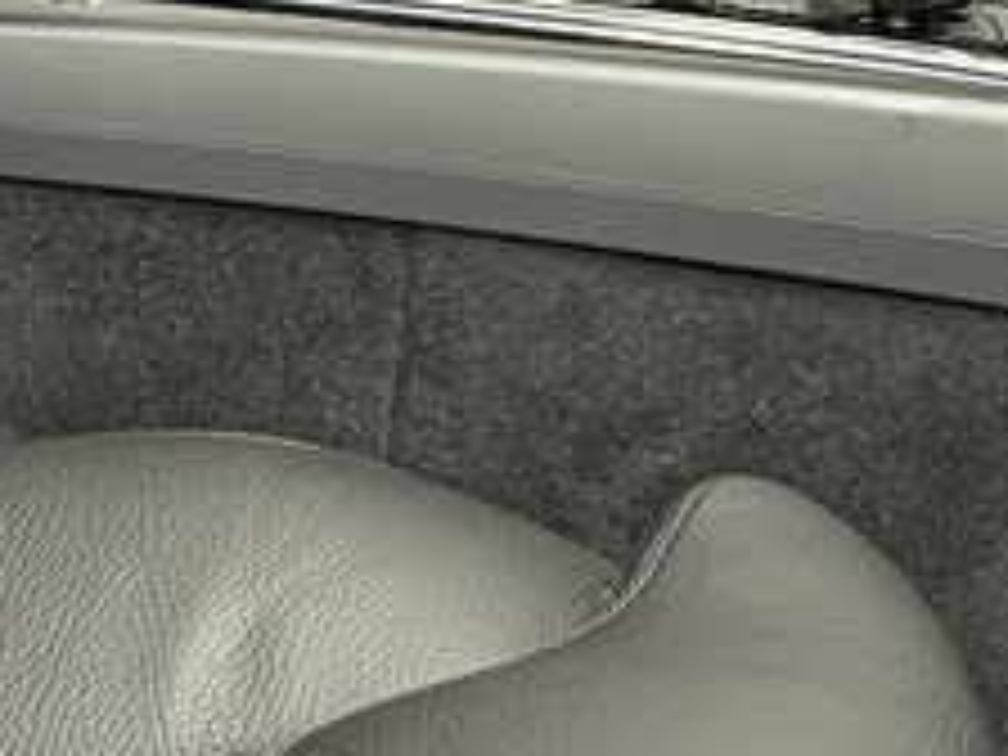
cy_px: 18
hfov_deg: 12.8
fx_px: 4484
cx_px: 464
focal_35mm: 154
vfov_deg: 9.6
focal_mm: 6.76
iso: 640
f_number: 1.78
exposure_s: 1/60
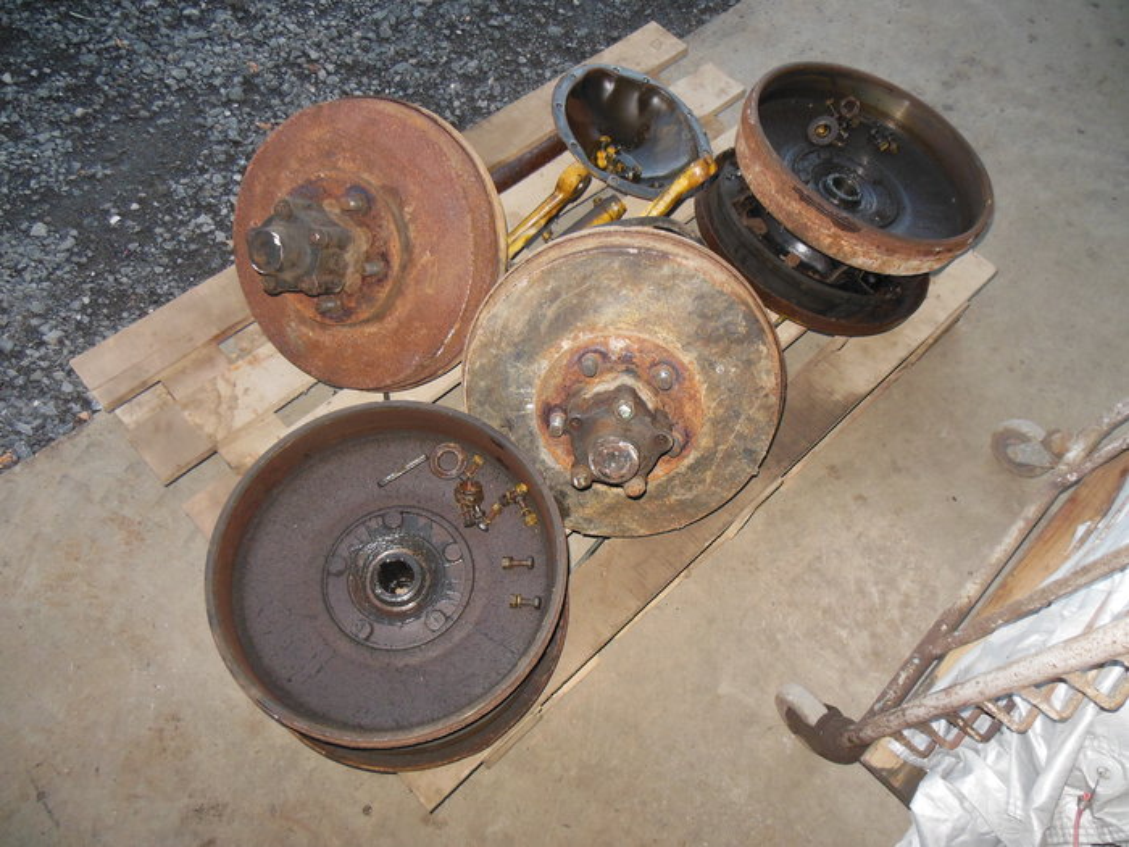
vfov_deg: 54.9
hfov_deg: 69.4
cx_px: 564
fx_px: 815
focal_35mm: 25
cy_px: 424
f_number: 3.2
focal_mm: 4.5
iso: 250
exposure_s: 1/25
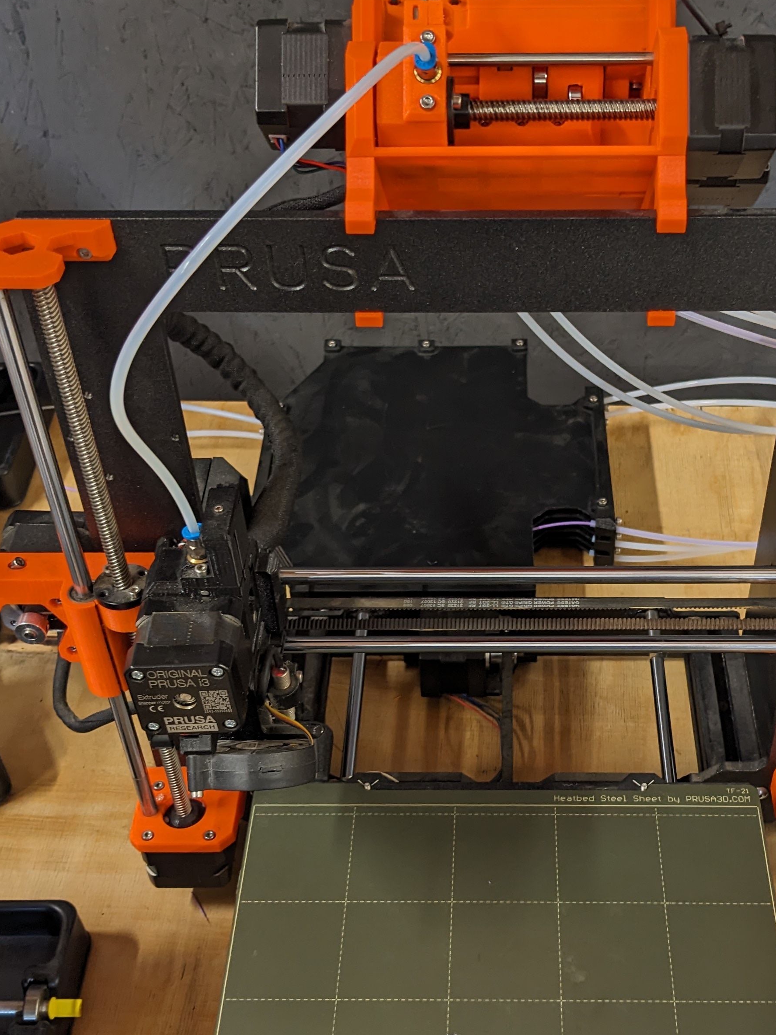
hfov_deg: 31.4
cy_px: 568
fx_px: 1375
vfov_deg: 41.2
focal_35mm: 46
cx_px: 492
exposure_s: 1/25
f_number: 1.73
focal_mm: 4.38
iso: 73
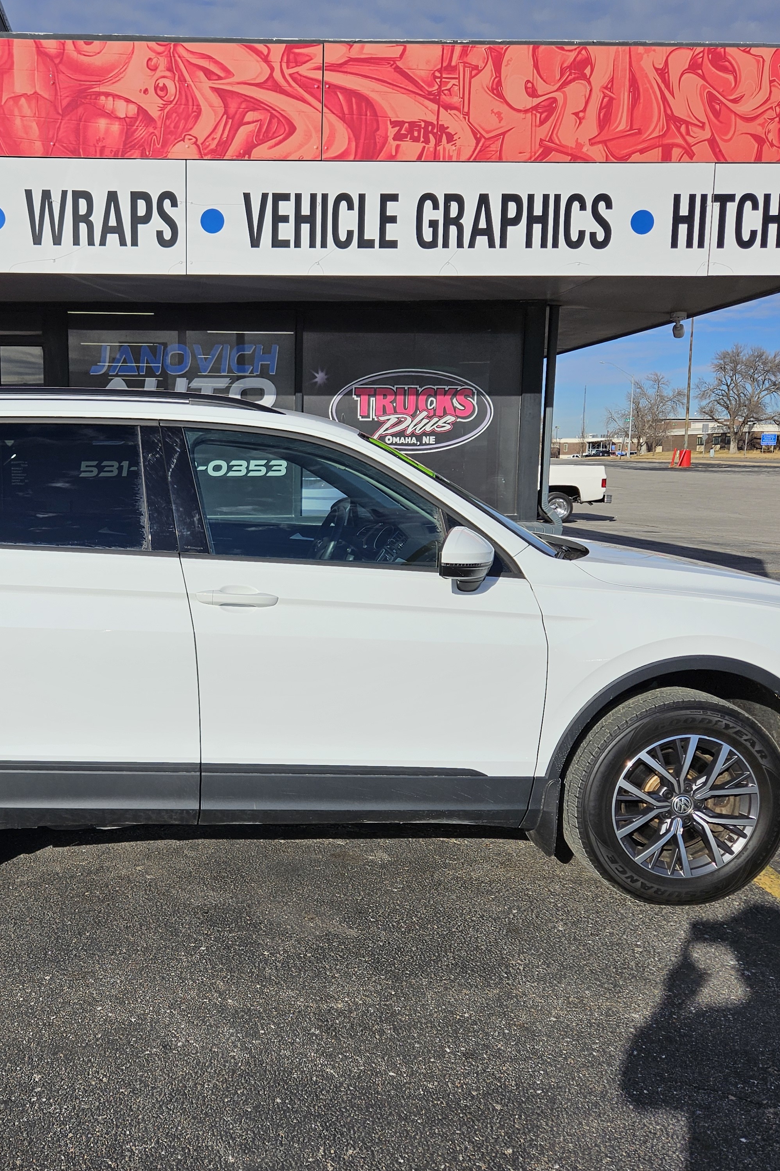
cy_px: 586
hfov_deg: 40.1
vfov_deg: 58.7
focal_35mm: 32
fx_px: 1040
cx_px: 206
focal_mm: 5.4
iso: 25
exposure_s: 1/3747
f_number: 1.8
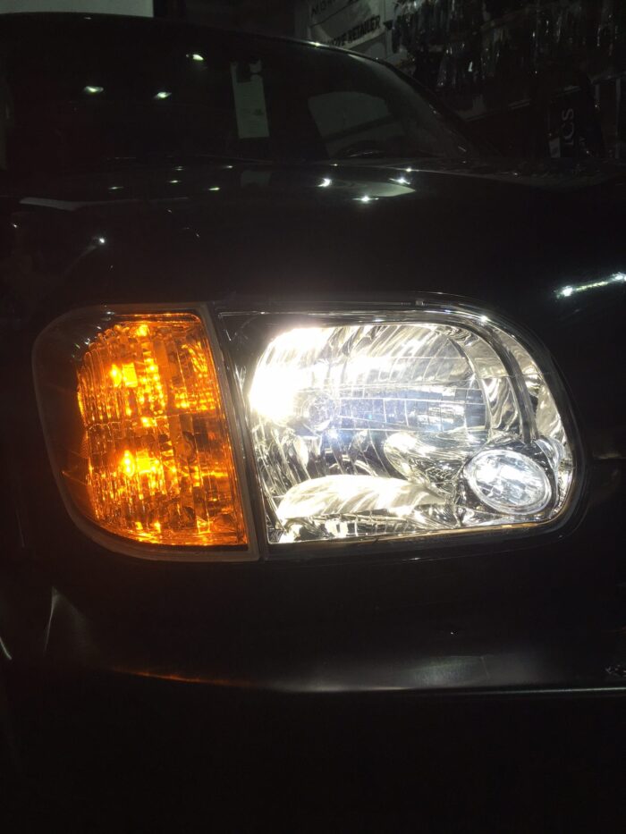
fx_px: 699
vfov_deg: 61.7
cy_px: 417
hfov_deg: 48.2
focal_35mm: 29
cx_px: 313
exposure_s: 1/120
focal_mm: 4.15
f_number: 2.2
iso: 40
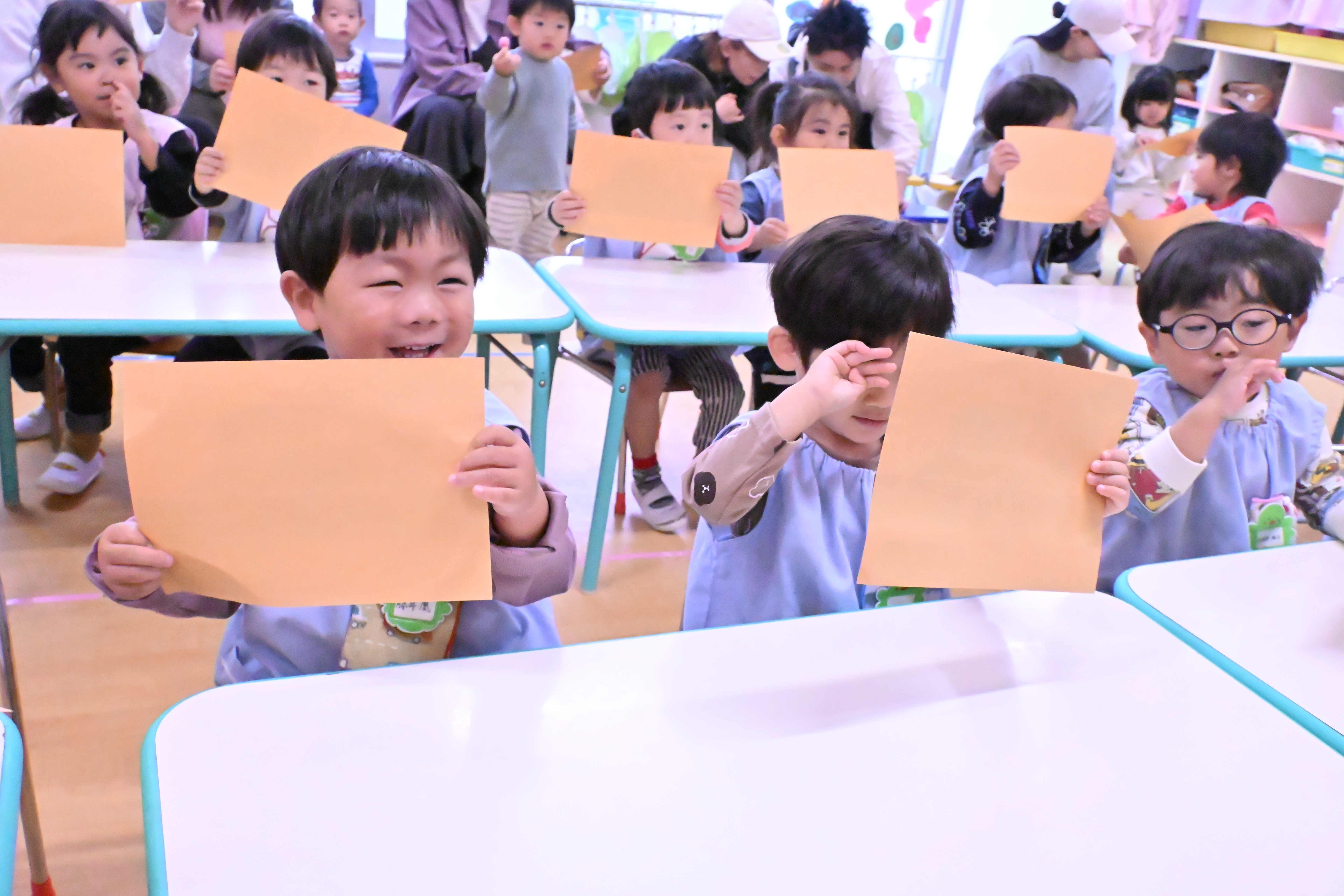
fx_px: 1260
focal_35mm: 34
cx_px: 672
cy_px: 448
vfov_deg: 39.1
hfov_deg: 56.1
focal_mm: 22.5
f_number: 6.3
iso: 25600
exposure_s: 1/1250
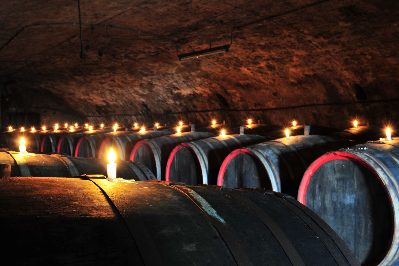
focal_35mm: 42
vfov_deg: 31.9
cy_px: 133
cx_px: 200
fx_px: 465
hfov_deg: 46.4
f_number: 11
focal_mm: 42
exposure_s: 13
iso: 200
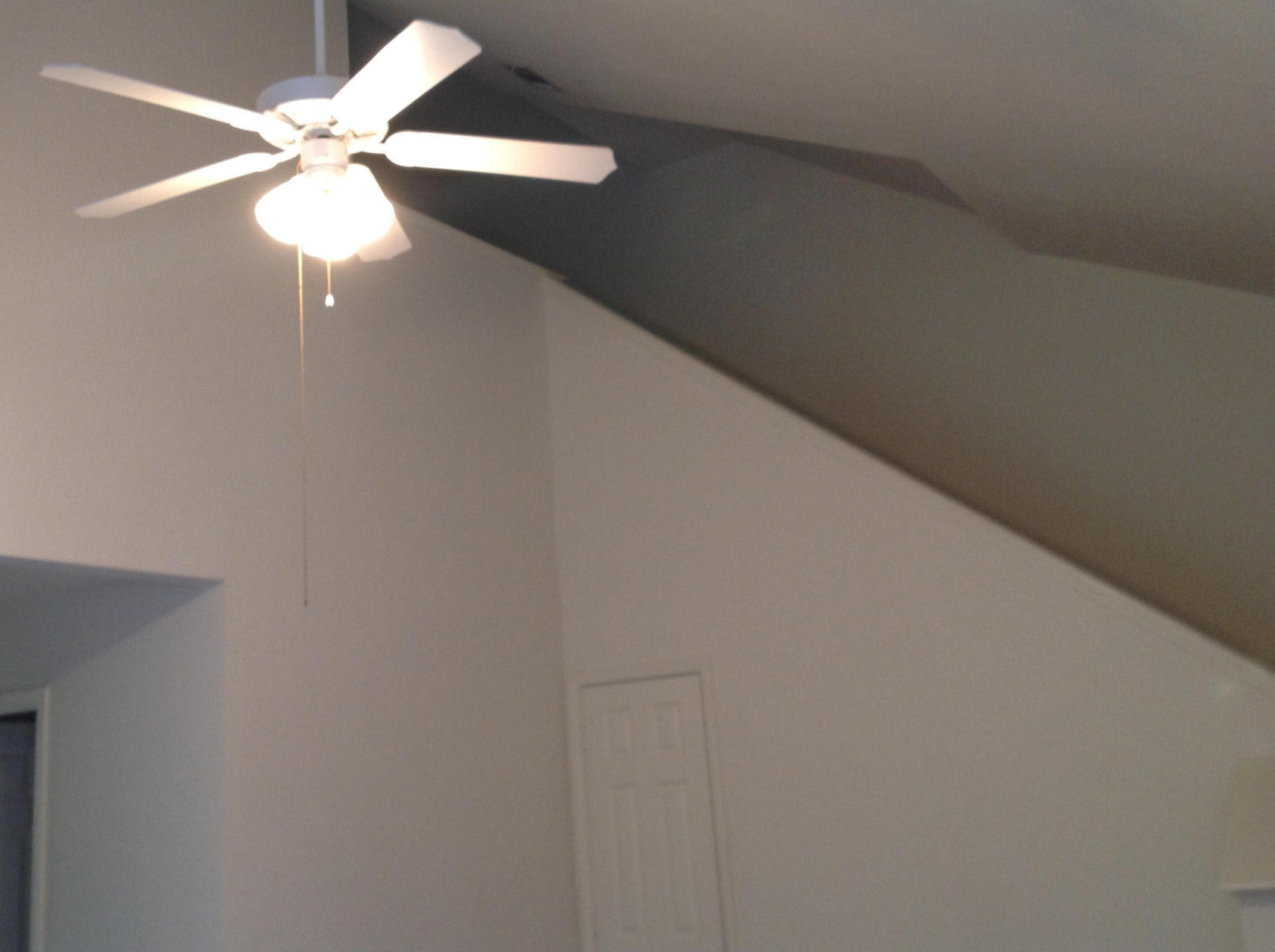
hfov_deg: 45.7
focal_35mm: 41
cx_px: 563
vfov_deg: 35.0
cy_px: 445
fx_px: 1508
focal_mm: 4.28
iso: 80
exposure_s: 1/15
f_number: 2.4
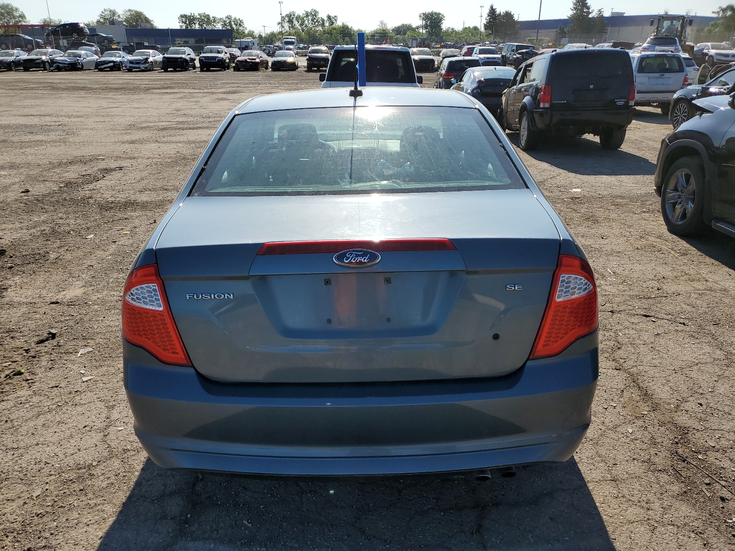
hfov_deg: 67.3
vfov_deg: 53.1
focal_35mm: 26
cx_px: 368
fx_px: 552
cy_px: 276
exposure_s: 1/5000
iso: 50
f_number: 1.5
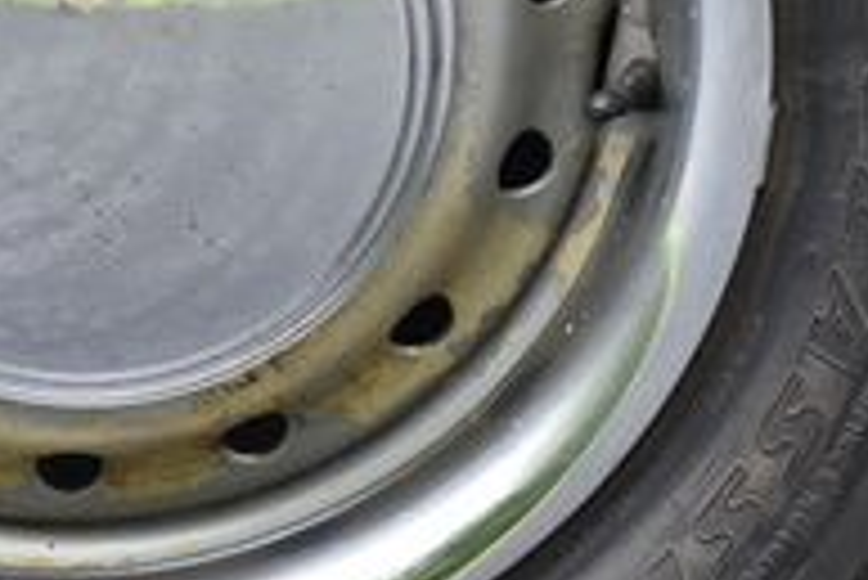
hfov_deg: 5.2
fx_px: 9603
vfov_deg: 3.5
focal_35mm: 398
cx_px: 54
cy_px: -63
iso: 800
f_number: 8
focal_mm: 80
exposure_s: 1/320
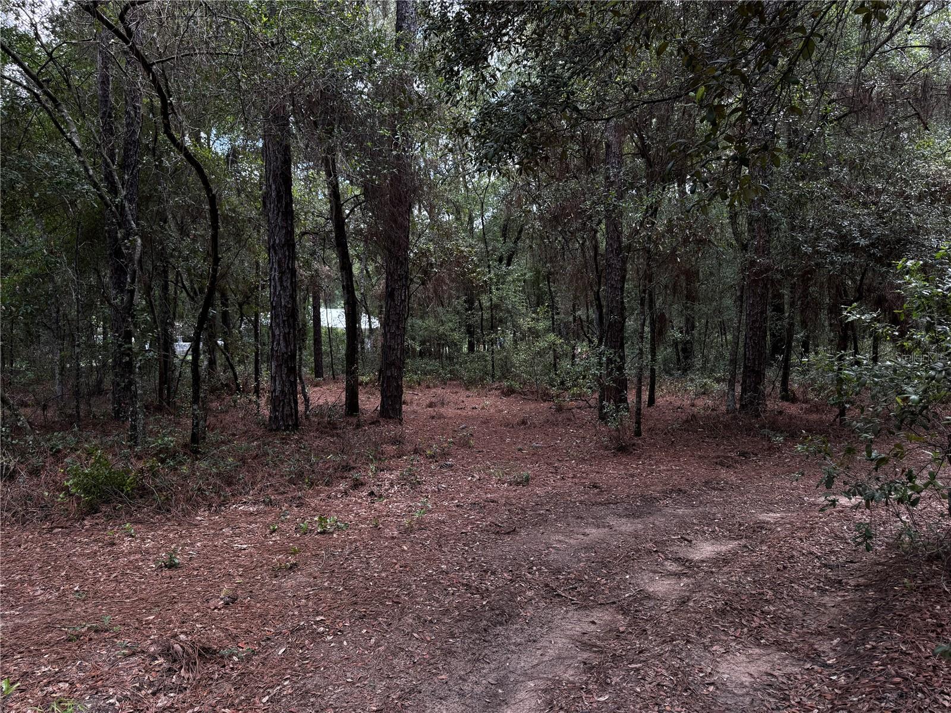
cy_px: 356
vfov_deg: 56.8
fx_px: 659
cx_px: 476
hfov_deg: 71.6
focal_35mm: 24
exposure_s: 1/214
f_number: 1.78
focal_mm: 6.76
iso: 64
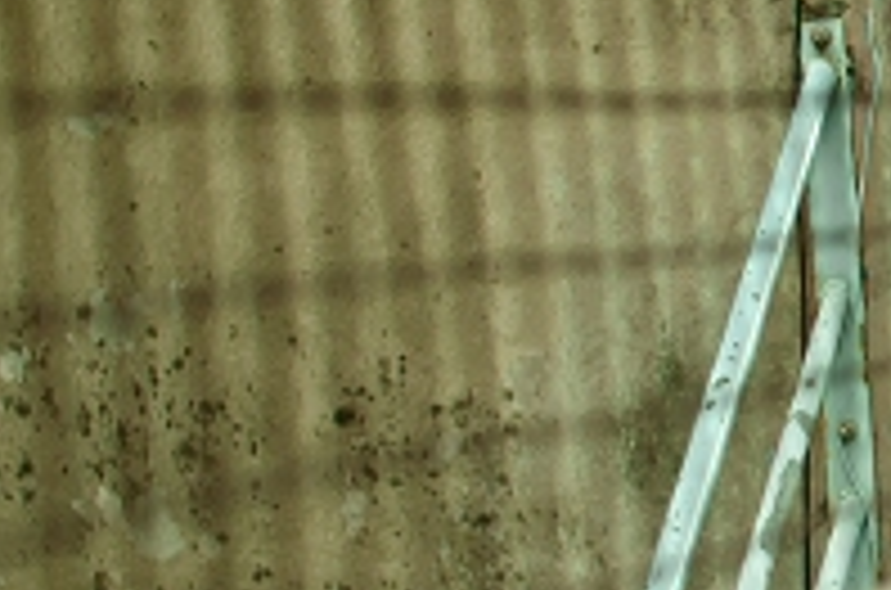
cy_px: 309
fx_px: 5062
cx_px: 1962
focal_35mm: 205
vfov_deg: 6.7
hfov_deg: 9.2
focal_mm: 30
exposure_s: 1/1000
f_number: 2.8
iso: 200
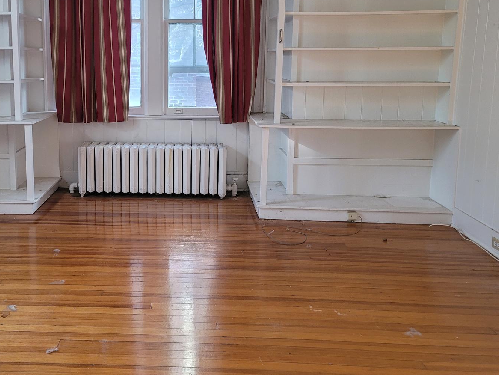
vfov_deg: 37.4
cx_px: 155
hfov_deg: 47.9
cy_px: 131
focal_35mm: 38
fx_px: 548
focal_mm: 7
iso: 250
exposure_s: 1/60
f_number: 1.8
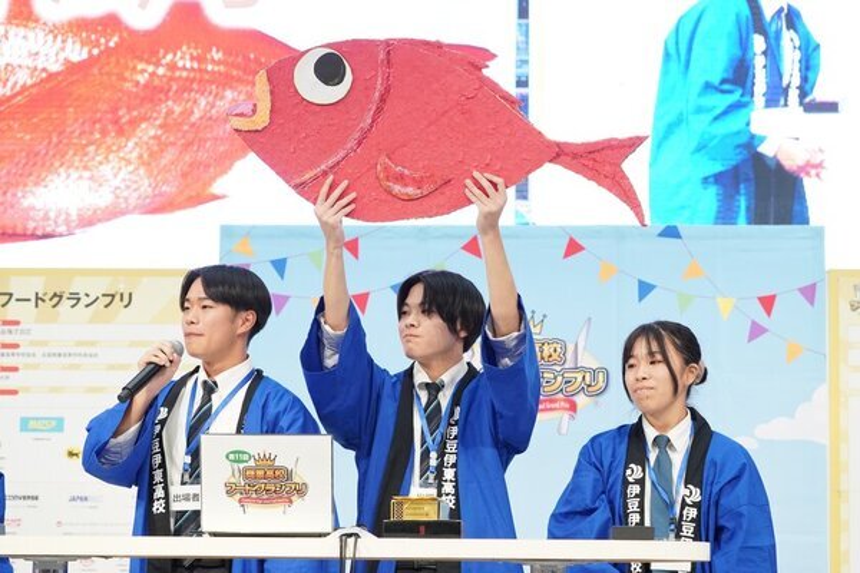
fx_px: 2389
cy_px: 286
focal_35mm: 100
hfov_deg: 20.4
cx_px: 430
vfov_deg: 13.7
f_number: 7.1
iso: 4000
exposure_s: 1/320
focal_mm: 100
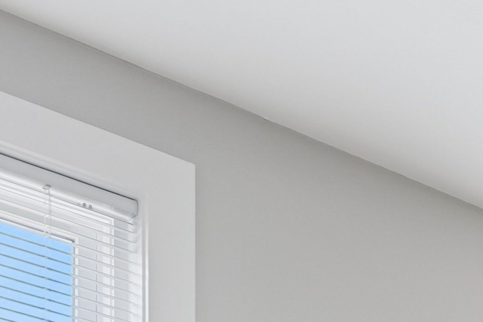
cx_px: 938
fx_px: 1422
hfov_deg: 15.7
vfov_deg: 9.7
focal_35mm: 106
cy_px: 988
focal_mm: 16
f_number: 8
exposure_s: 1/10
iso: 400
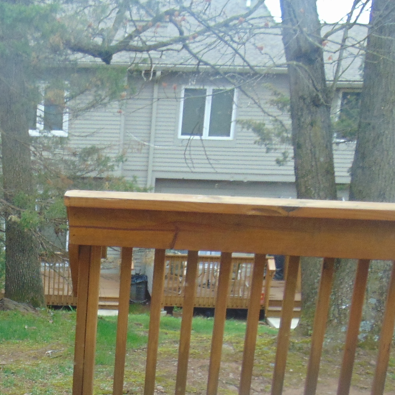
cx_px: 2
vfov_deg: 24.2
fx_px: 878
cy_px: 394
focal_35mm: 68
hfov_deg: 24.2
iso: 80
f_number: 3
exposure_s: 1/50
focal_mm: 4.5
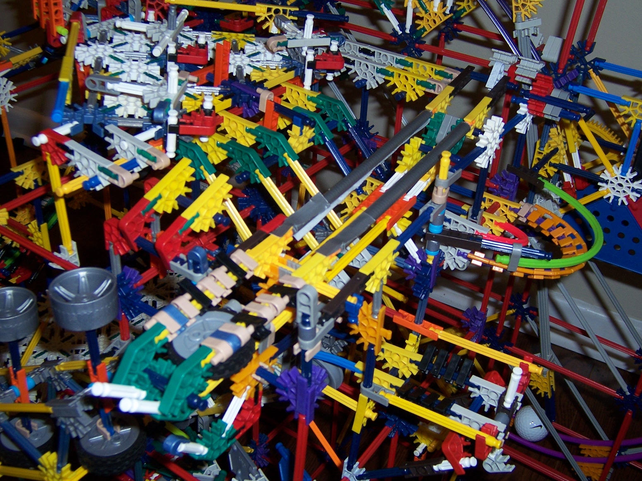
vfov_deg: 36.0
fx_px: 742
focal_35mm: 40
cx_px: 321
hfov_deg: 46.8
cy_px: 240
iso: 80
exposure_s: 1/60
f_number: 3.4
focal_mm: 6.7
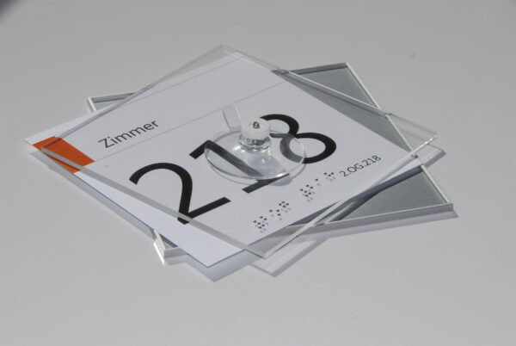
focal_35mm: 158
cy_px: 173
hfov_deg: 13.0
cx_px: 258
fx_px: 2261
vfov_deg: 8.7
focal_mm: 105
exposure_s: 1/250
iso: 250
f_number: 20
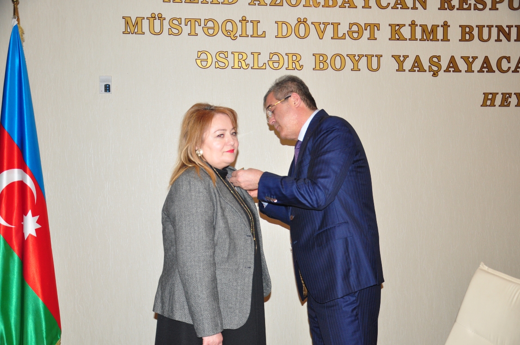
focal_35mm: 39
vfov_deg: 34.1
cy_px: 172
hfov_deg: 49.6
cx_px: 260
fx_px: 563
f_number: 4
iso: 640
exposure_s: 1/160
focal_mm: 26
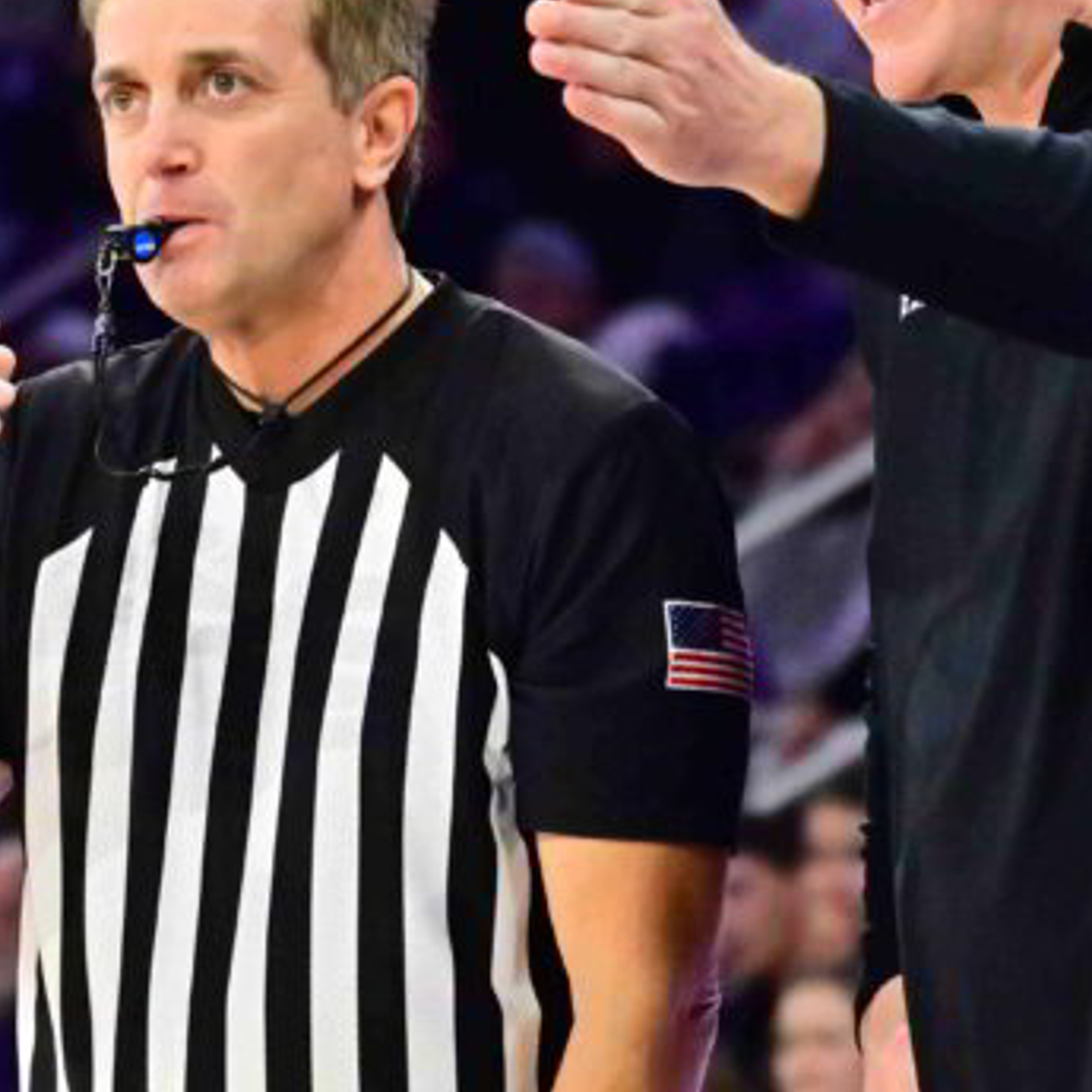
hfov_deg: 3.0
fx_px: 20924
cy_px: 505
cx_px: 364
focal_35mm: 586
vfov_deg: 3.0
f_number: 5.3
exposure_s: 1/1000
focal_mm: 155
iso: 8000
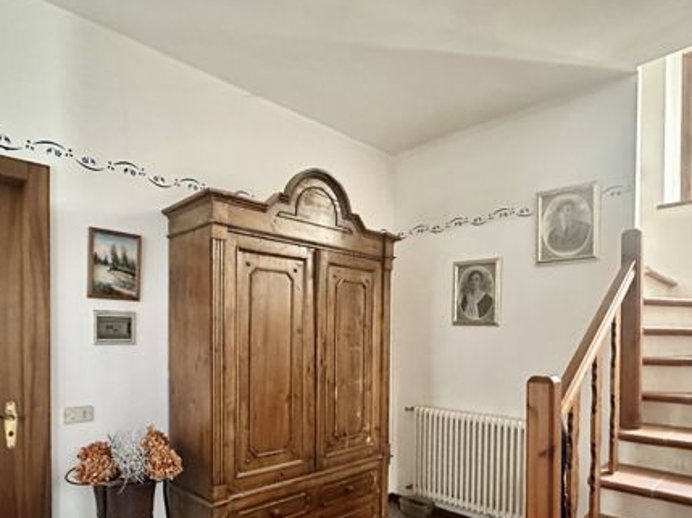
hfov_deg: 74.0
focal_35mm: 23
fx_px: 459
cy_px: 342
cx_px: 338
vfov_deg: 57.6
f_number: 2.2
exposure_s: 1/41
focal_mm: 2.22
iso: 1600
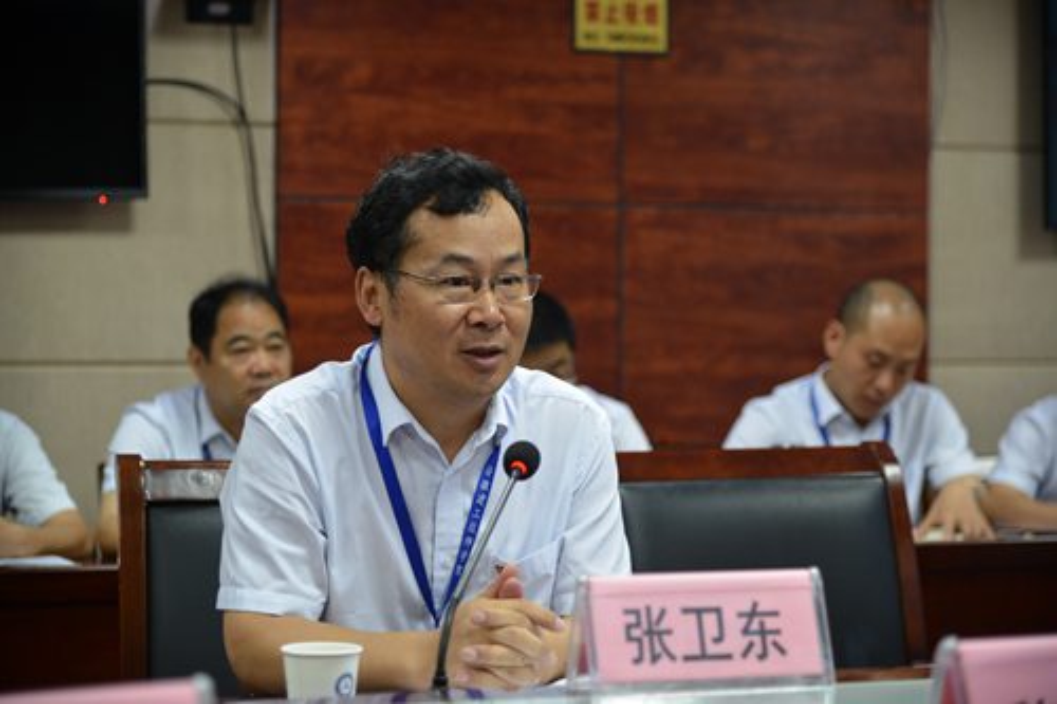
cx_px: 528
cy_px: 352
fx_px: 2495
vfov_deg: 16.1
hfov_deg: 23.9
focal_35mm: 85
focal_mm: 85
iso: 1100
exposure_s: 1/30
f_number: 4
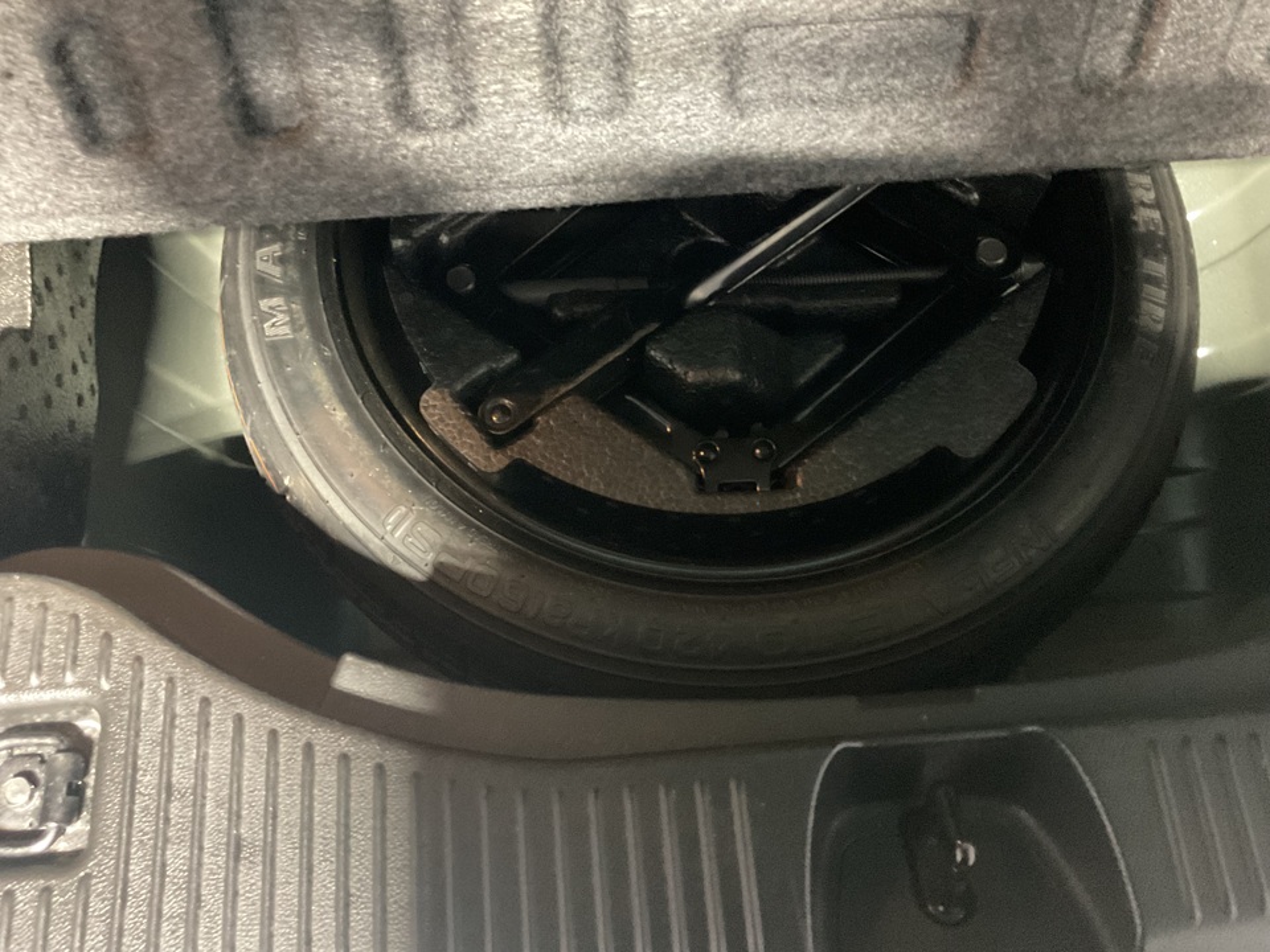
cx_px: 635
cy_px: 476
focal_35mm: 29
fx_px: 1064
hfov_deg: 61.7
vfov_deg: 48.2
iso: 500
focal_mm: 3
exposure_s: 1/24
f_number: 1.8
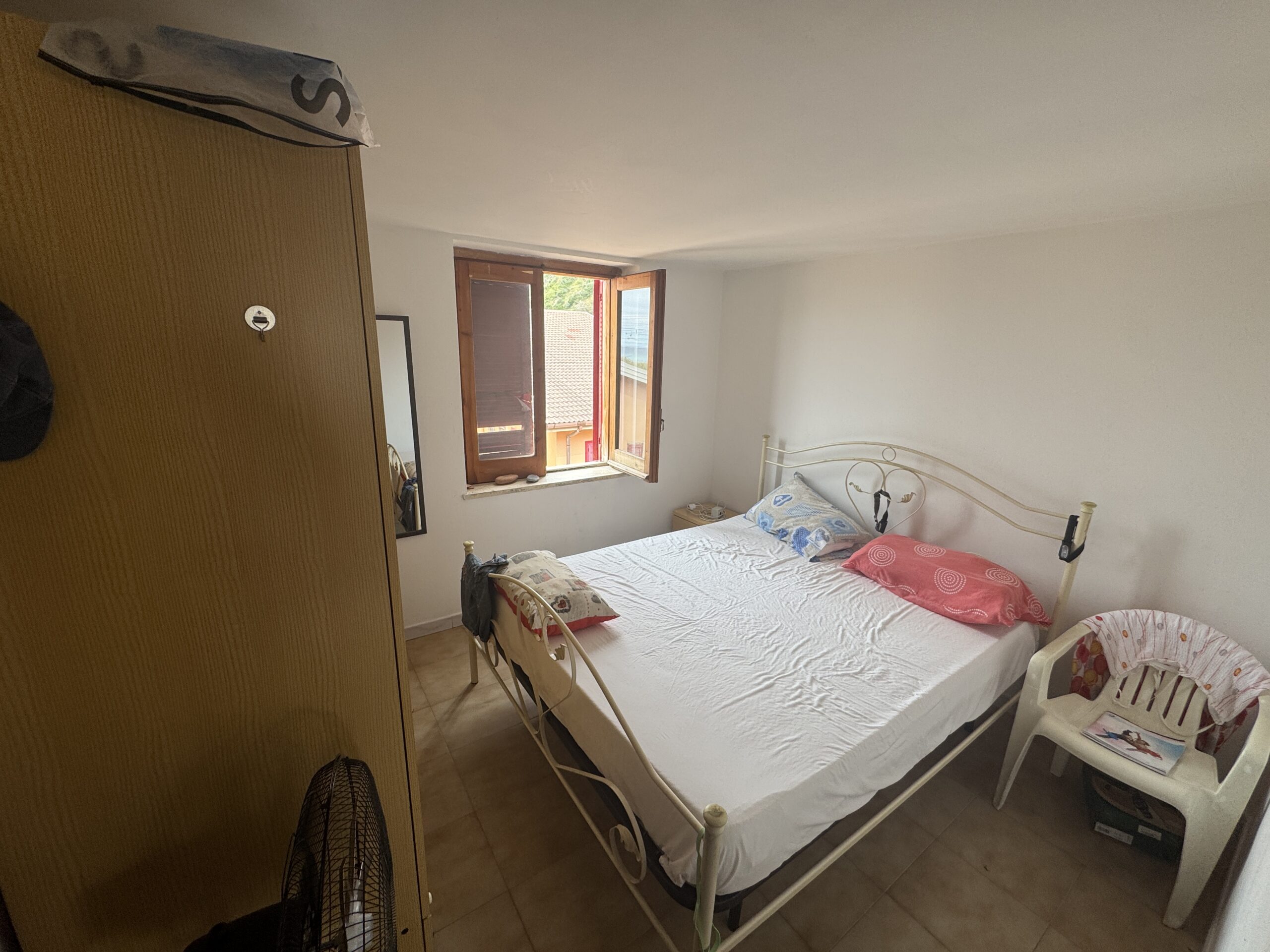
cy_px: 476
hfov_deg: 102.1
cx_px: 635
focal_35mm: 14
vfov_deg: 85.7
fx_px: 514
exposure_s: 1/99
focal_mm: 2.22
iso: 40
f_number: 2.2
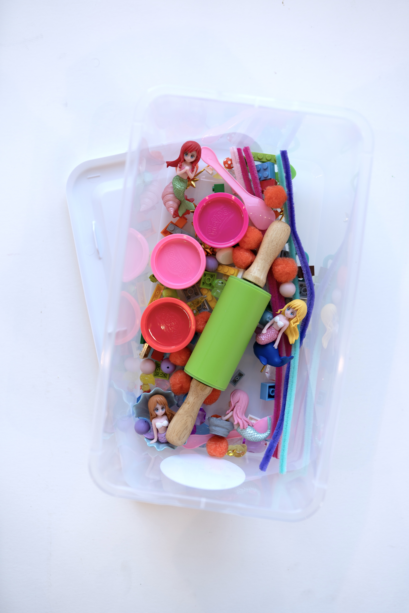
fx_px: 596
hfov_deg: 37.9
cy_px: 306
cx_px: 204
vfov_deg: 54.4
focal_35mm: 35
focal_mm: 35
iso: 100
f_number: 2
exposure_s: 1/125
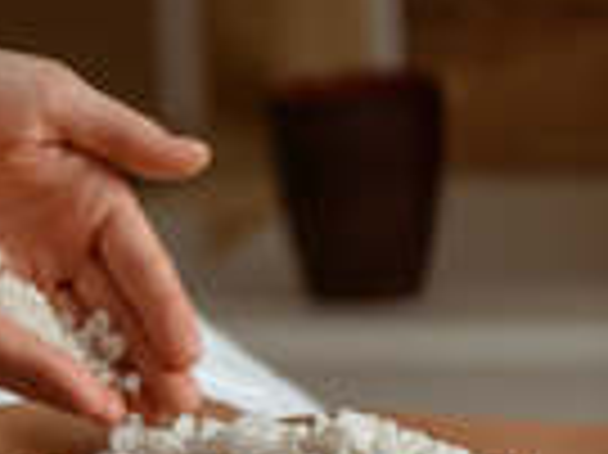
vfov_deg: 4.3
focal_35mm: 342
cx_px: 311
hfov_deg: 5.8
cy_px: 670
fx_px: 6002
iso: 100
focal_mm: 105
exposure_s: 1/125
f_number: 4
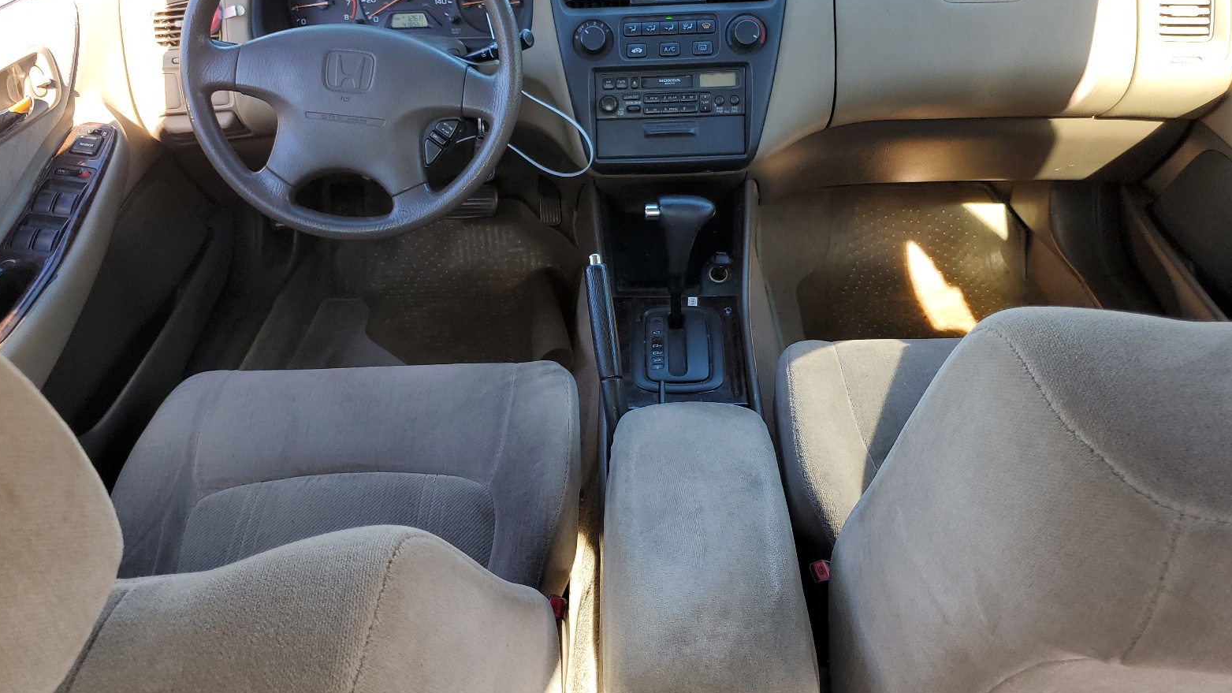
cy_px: 300
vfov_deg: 40.1
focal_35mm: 29
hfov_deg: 66.1
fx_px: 947
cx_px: 606
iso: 50
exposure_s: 1/270
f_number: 1.5
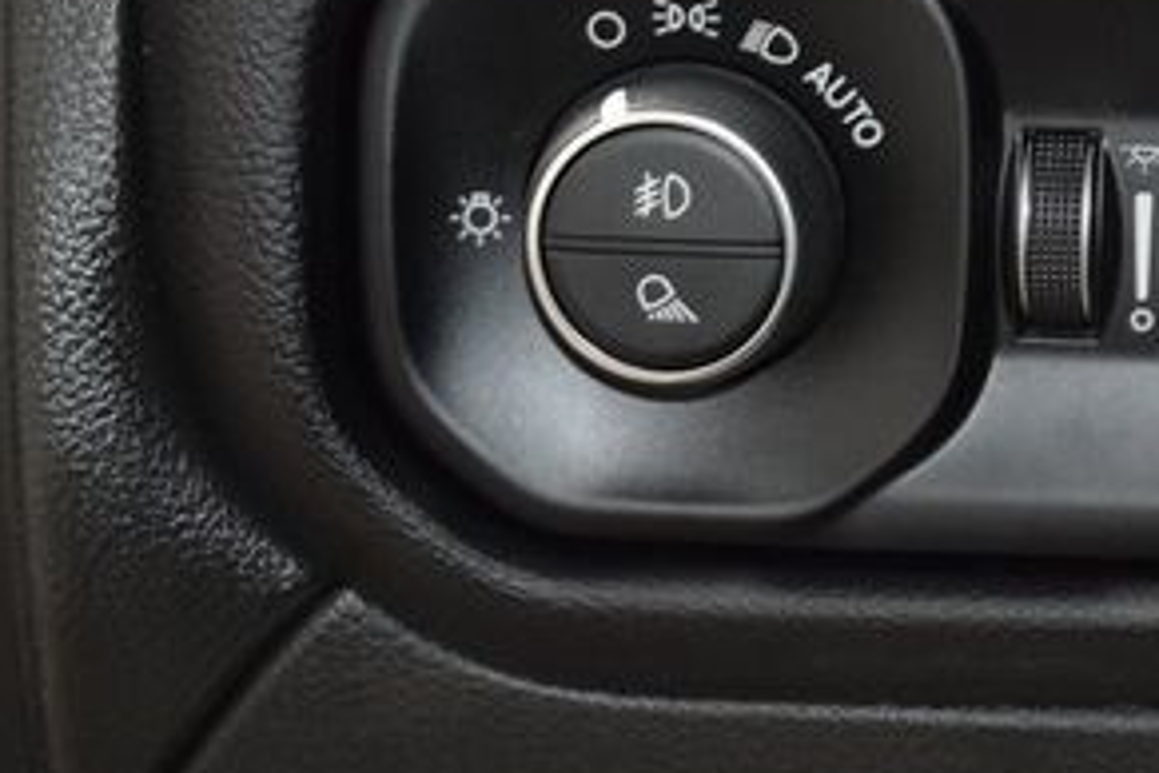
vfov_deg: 5.9
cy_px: 281
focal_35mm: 231
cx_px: 812
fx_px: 7436
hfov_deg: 8.9
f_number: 4.5
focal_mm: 70
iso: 2500
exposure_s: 1/40
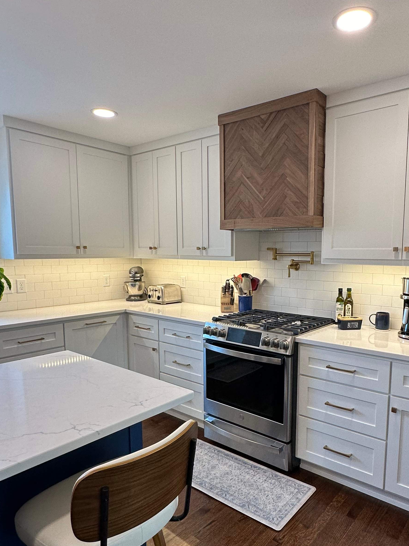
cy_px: 299
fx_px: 378
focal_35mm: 24
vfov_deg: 71.4
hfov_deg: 56.1
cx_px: 257
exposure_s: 1/120
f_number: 2.2
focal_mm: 2.22
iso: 125
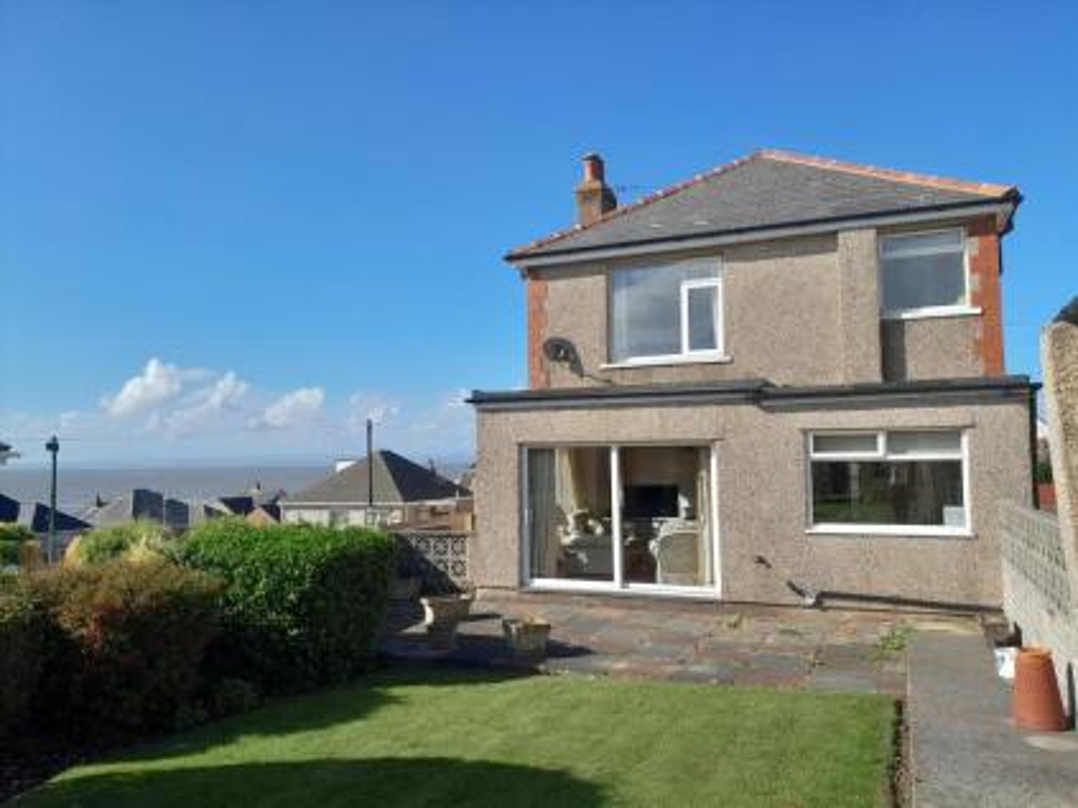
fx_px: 841
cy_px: 404
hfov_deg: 65.3
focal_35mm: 27
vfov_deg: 51.3
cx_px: 539
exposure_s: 1/539
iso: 40
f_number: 1.8
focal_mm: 4
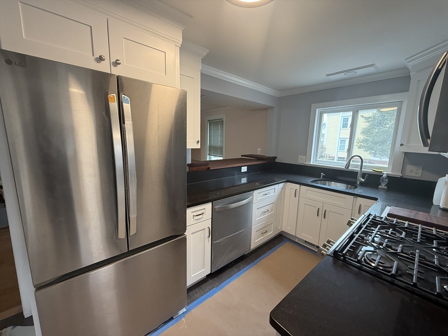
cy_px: 168
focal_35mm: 14
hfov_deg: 102.1
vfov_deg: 85.7
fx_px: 181
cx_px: 224
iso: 200
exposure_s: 1/60
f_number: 2.2
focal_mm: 2.22
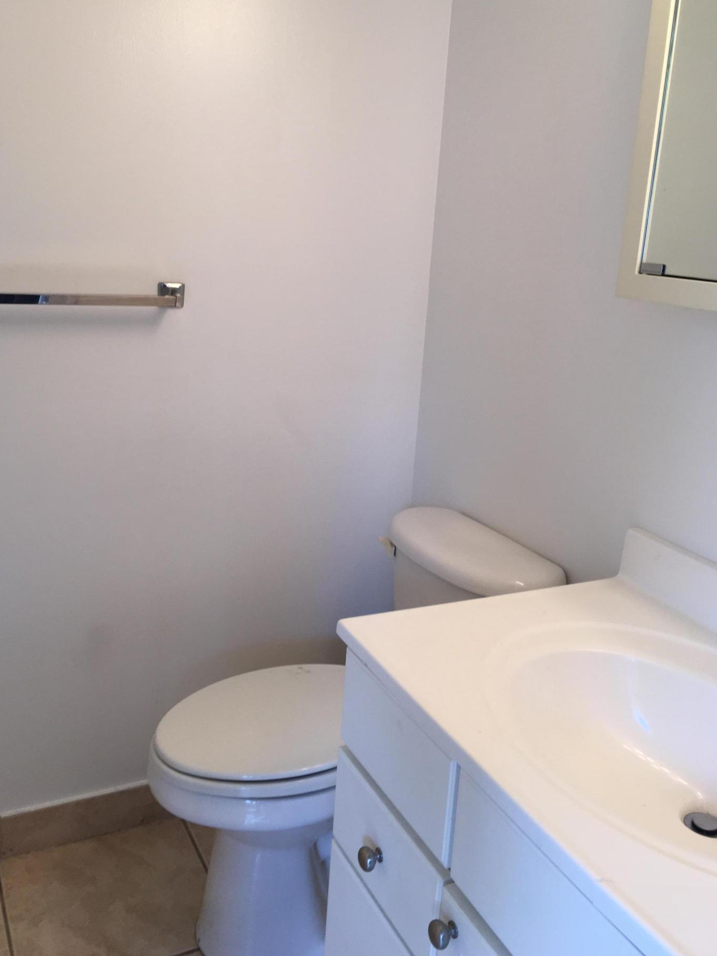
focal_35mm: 32
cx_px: 344
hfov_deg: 44.1
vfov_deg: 56.8
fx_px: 884
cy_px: 445
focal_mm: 4.15
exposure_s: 1/60
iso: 32
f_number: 2.2
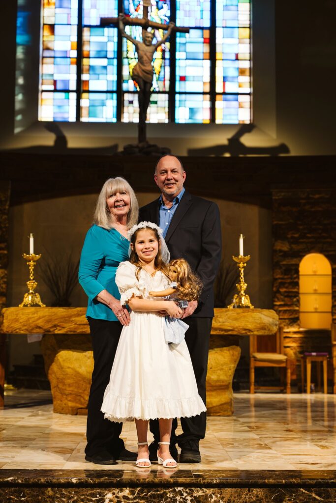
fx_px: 840
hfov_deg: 22.6
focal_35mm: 60
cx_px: 168
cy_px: 252
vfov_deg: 33.4
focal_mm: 60
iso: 1250
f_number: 3.5
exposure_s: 1/320
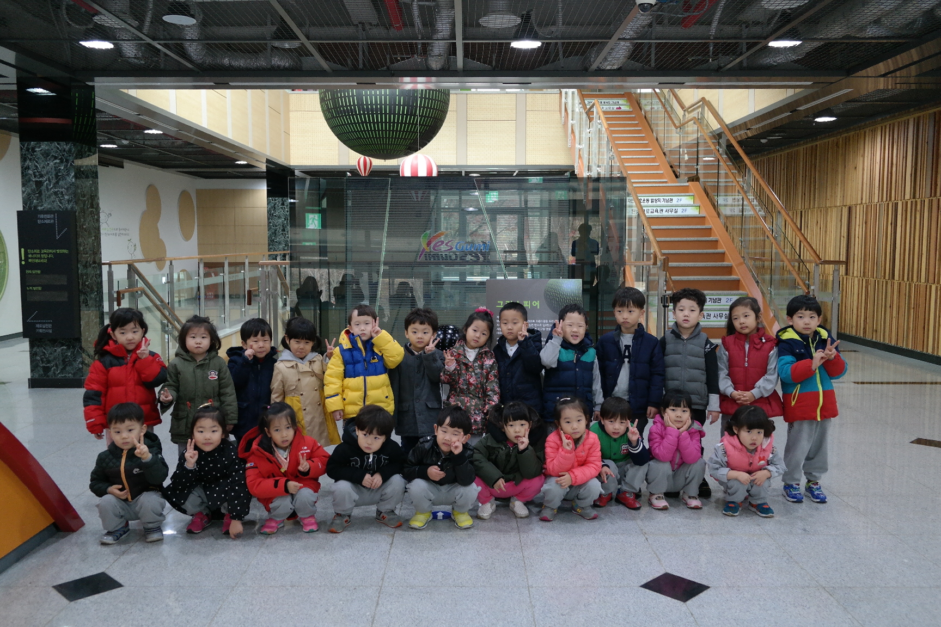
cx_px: 470
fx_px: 784
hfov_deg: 61.9
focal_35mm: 30
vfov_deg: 43.6
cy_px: 314
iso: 800
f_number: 3.5
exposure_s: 1/40
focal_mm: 20
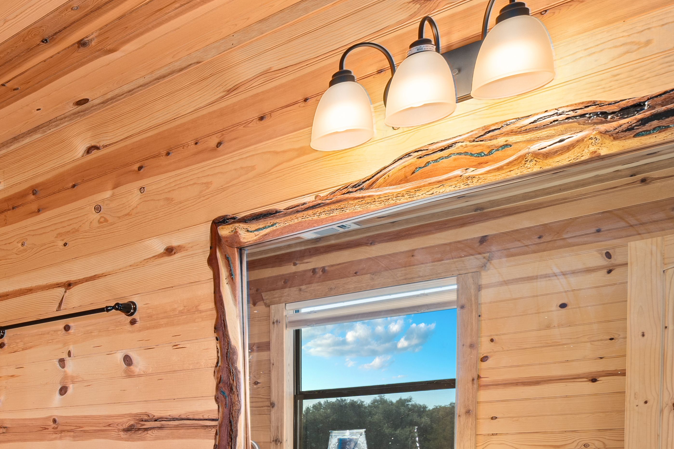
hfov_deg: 37.5
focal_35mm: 40
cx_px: -123
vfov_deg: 30.9
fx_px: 749
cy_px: 454
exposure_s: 1/5
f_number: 5
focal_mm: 16
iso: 100
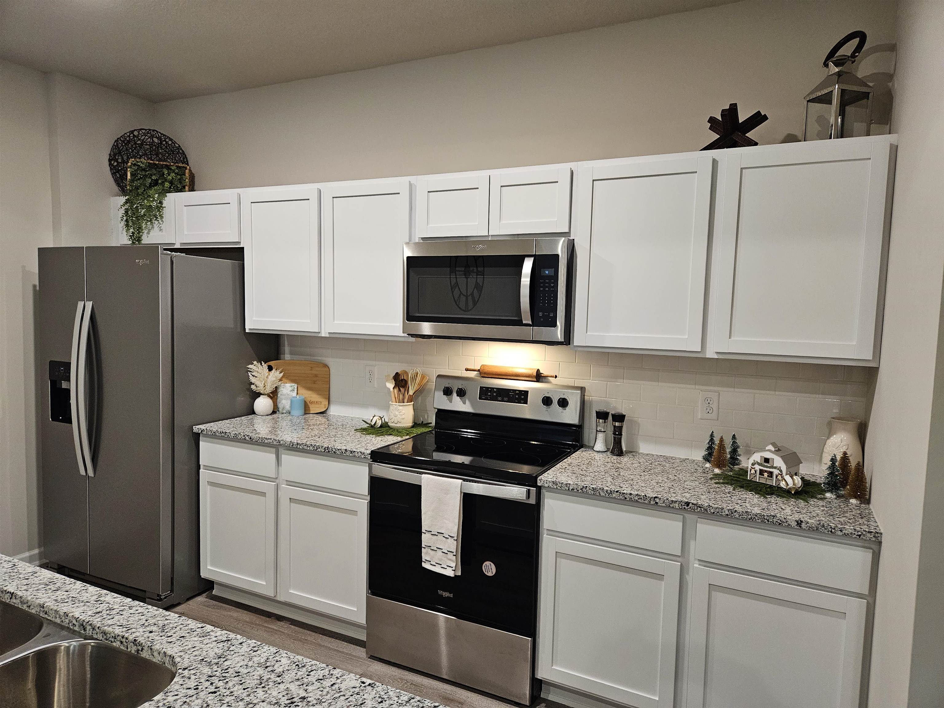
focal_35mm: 23
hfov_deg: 73.9
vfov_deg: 58.9
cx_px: 472
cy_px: 354
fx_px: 627
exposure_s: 1/120
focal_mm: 5.4
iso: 400
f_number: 1.8
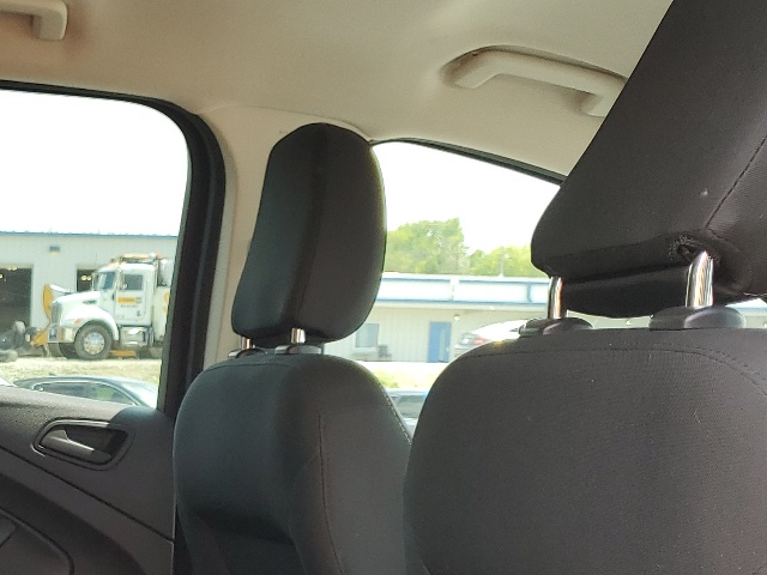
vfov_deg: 21.2
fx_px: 1440
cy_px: 671
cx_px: -89
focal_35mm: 65
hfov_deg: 27.2
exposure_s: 1/196
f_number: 1.5
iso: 50
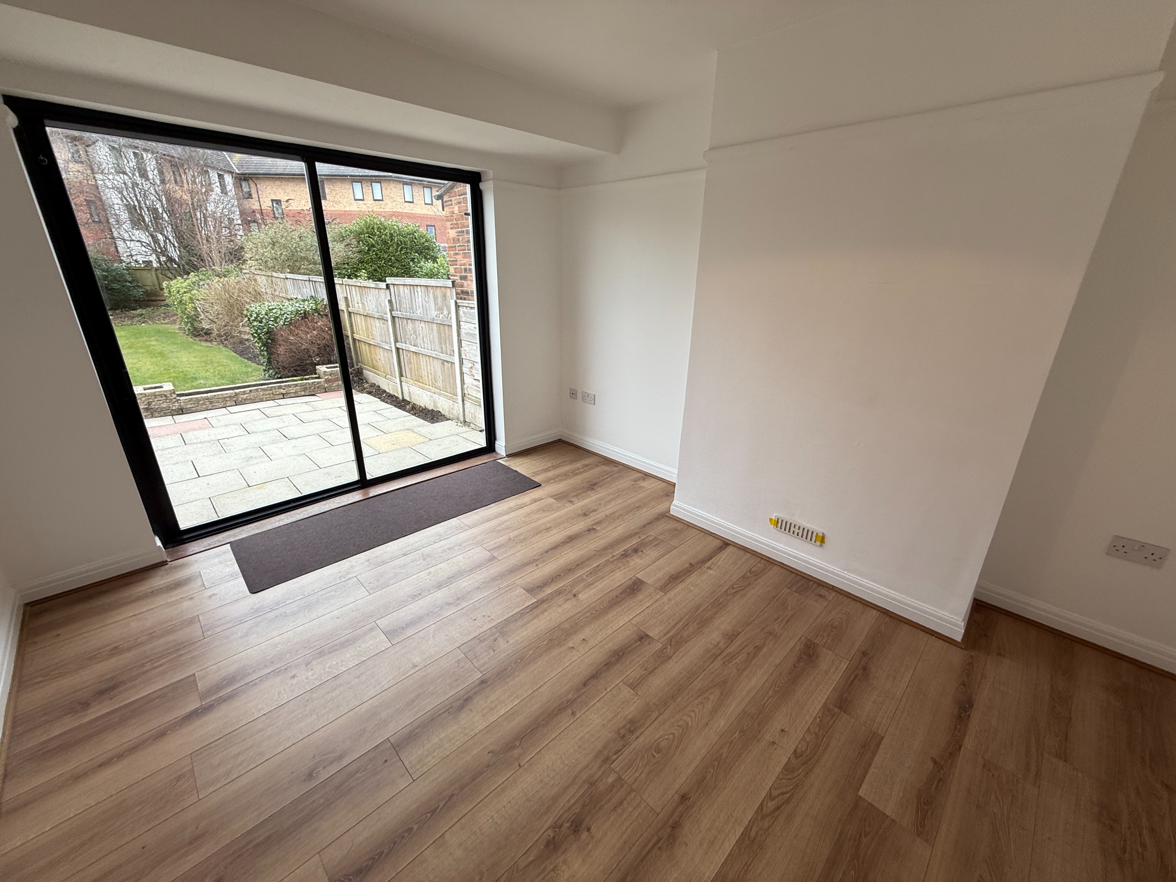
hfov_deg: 102.1
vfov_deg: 85.7
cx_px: 588
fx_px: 476
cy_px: 441
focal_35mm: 14
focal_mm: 2.22
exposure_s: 1/120
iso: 50
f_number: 2.2
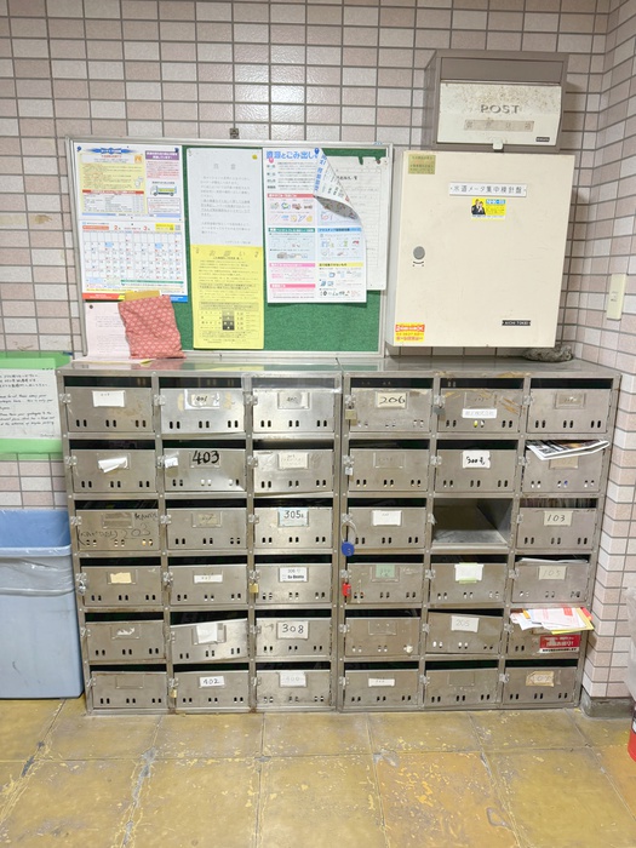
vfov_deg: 71.6
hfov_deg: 56.8
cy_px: 424
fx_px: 588
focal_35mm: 24
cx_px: 318
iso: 200
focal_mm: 6.76
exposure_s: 1/62
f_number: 1.78
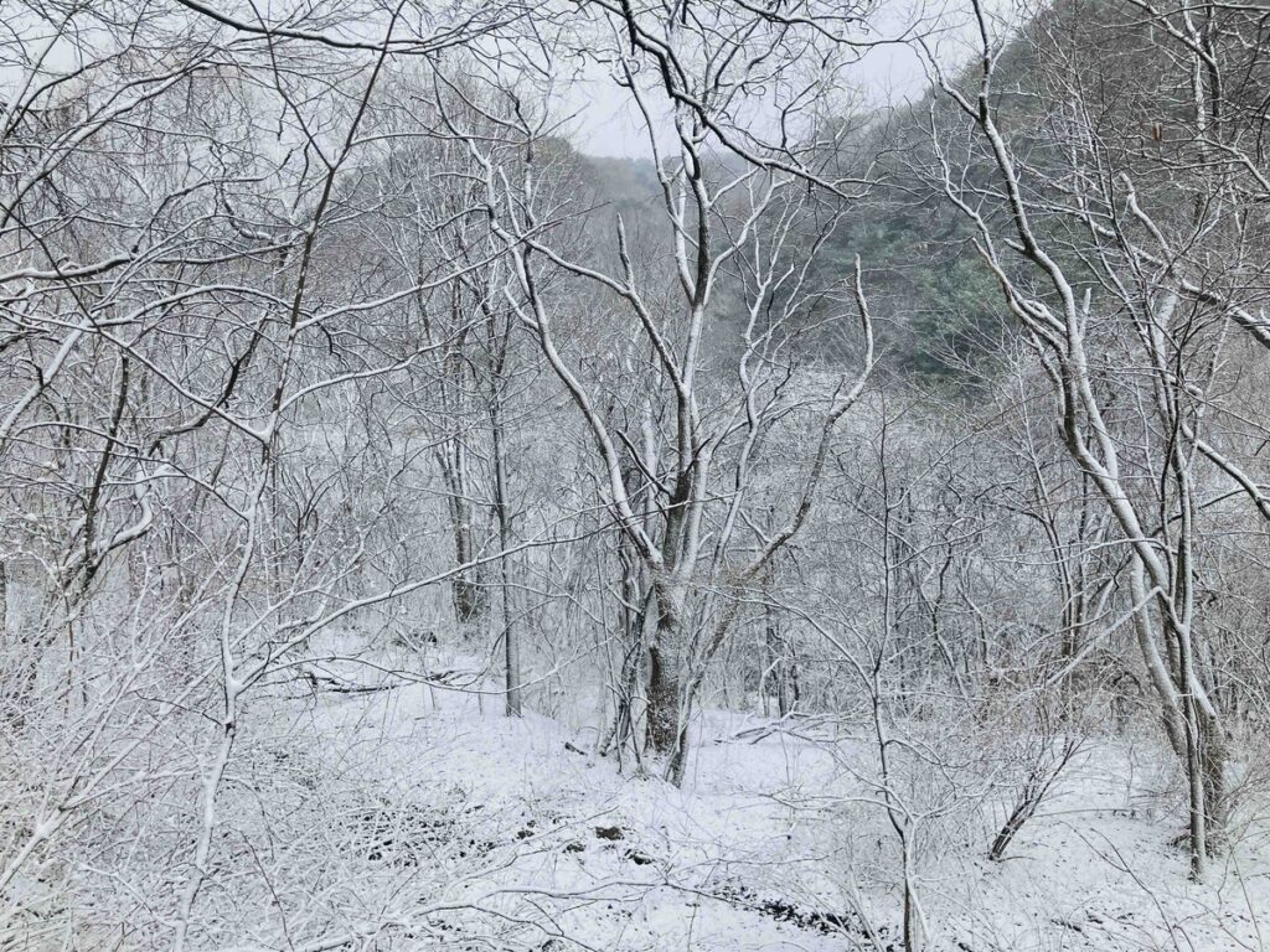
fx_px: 1027
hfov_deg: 63.4
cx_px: 635
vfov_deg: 49.7
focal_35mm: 28
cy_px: 476
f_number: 1.8
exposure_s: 1/517
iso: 32
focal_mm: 3.99
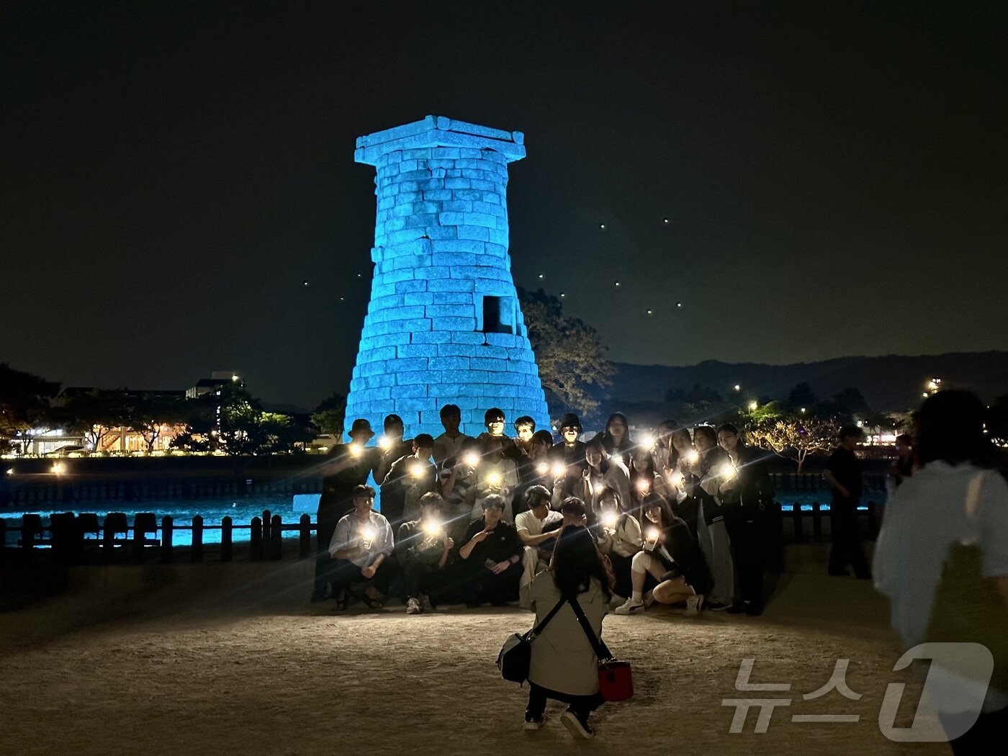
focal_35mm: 48
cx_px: 504
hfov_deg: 39.7
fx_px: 1398
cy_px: 378
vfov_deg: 30.3
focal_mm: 6.86
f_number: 1.78
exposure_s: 1/20
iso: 640
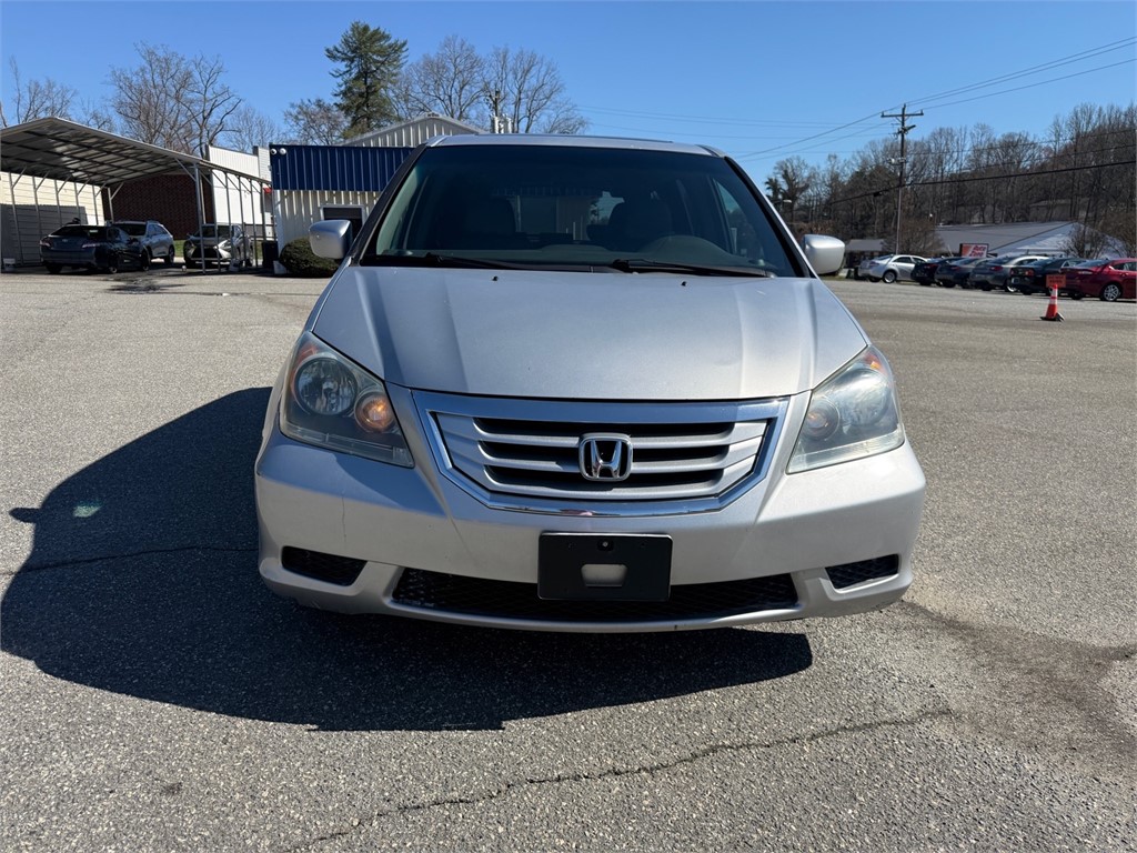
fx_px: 788
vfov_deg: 56.8
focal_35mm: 24
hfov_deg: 71.6
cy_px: 426
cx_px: 568
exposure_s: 1/6711
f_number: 1.78
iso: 125
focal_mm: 6.76
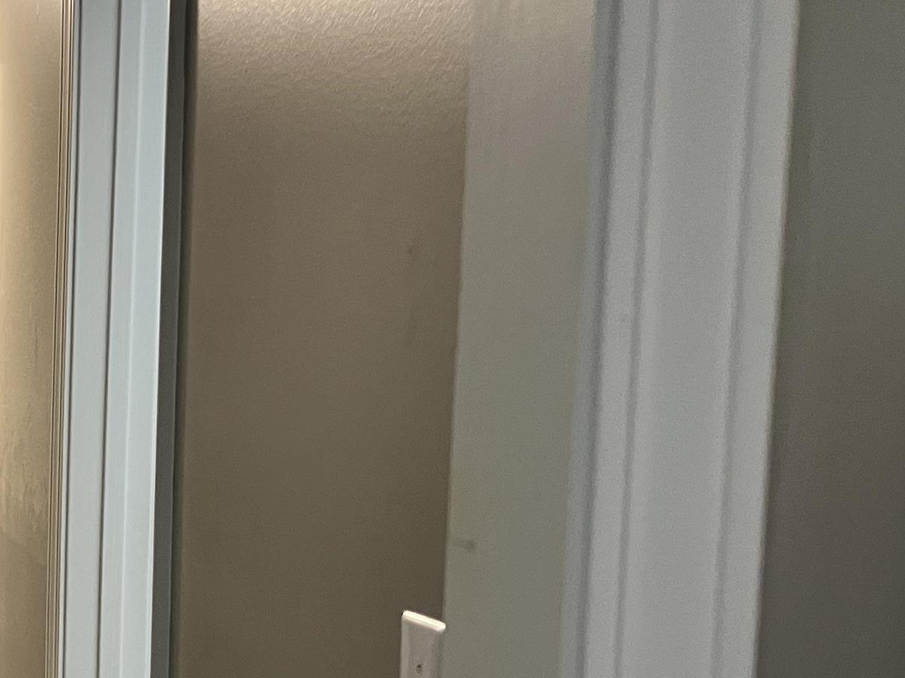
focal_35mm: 67
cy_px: 593
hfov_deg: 25.5
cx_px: -222
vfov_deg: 21.5
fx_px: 1752
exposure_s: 1/60
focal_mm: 5.7
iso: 250
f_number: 1.5
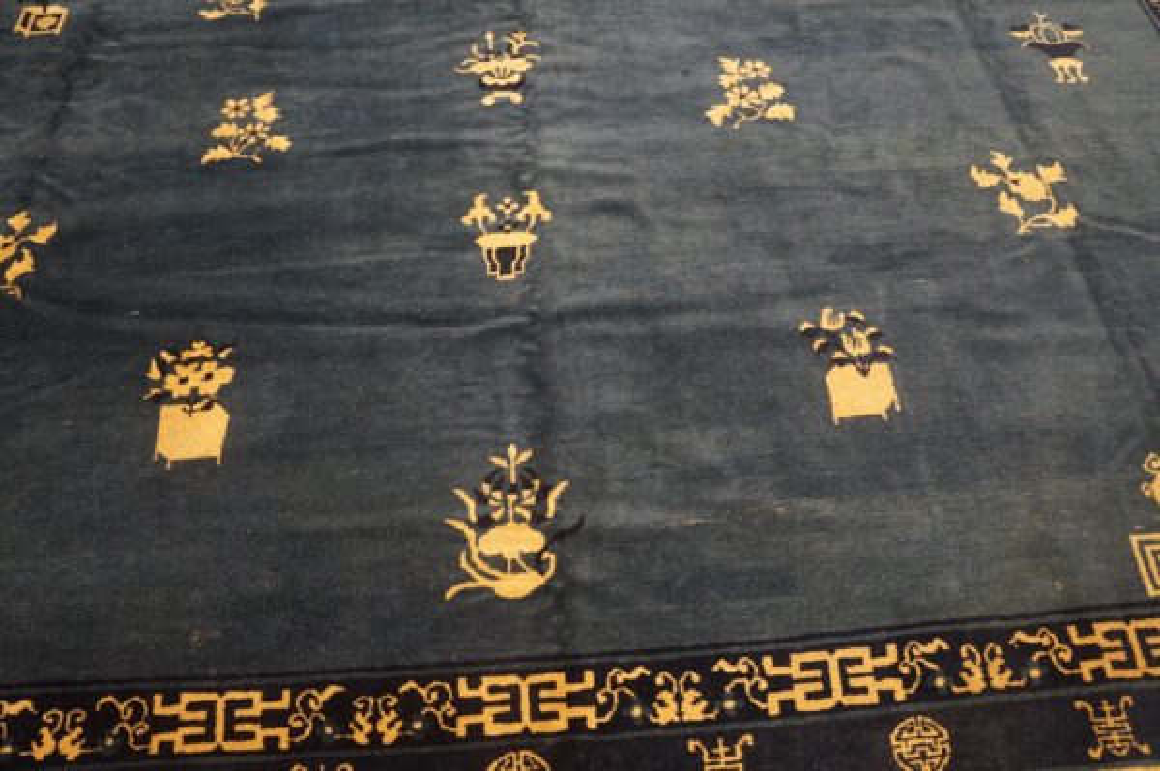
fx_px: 869
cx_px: 580
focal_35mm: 27
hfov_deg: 67.4
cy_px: 386
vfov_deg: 47.9
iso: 1600
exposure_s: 1/60
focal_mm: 18
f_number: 4
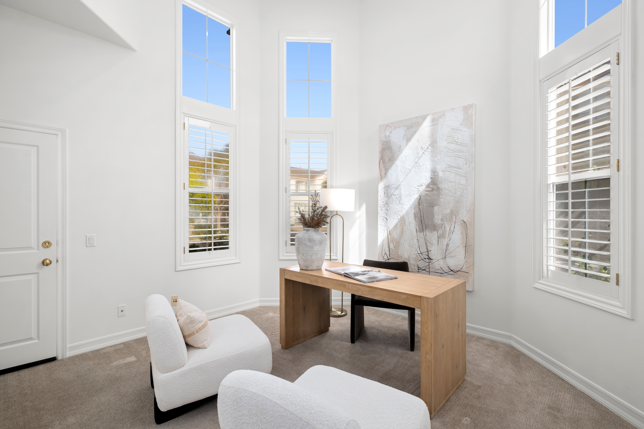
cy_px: 214
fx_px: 286
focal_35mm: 16
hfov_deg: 96.8
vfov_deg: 73.7
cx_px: 322
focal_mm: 16
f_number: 9
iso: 200
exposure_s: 1/15
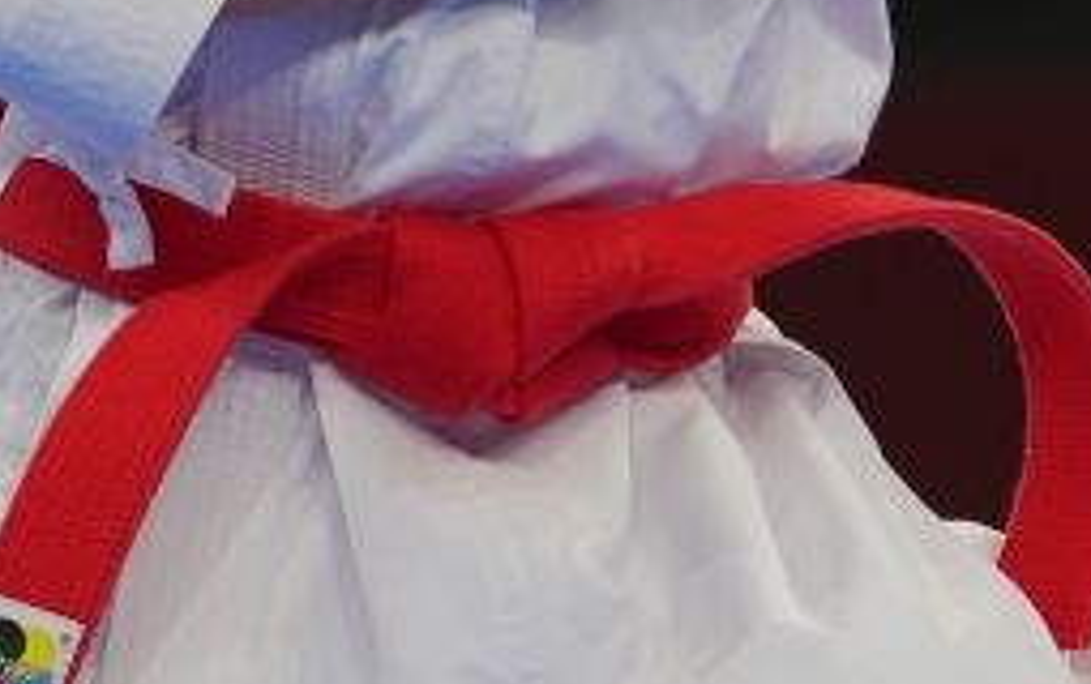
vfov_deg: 1.0
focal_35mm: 1300
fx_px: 38696
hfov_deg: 1.6
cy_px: 342
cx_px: 766
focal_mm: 181
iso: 200
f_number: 2.8
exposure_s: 1/500
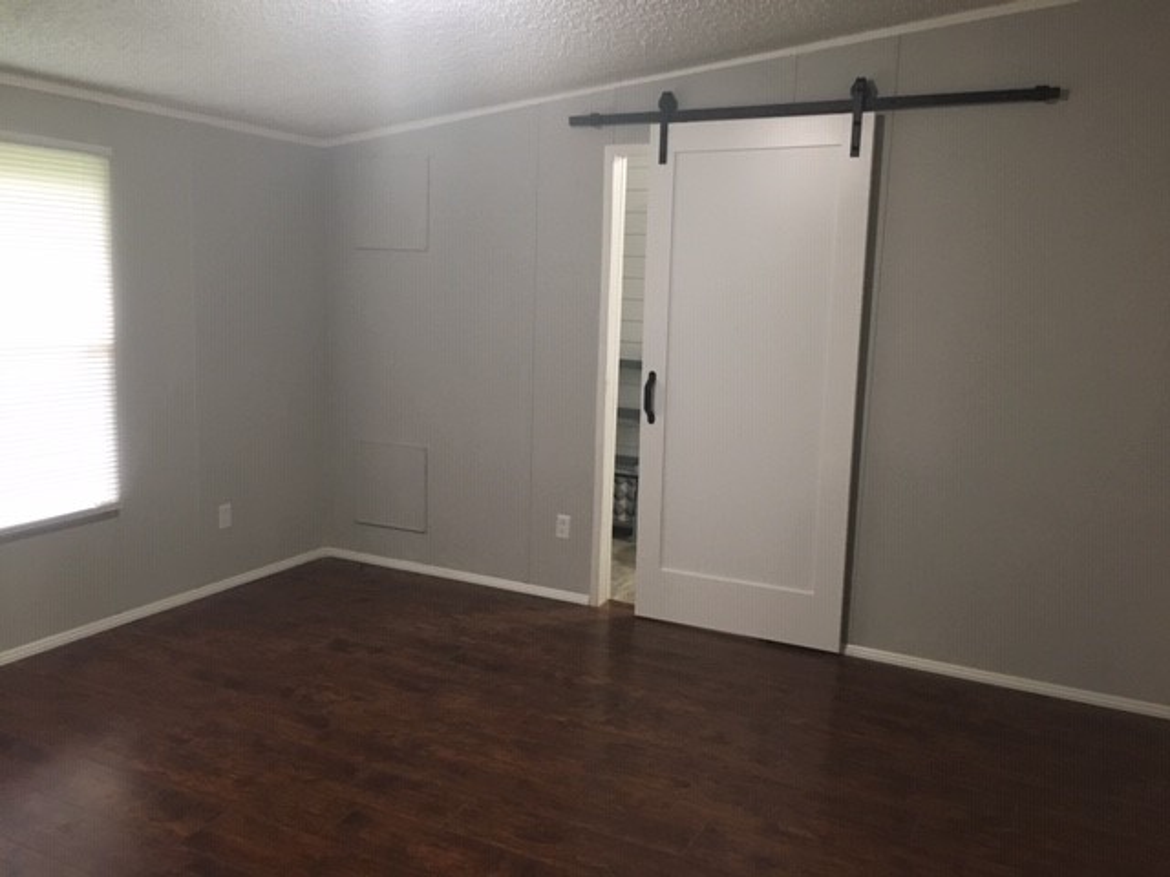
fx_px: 980
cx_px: 585
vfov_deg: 48.2
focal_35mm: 29
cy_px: 438
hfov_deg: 61.7
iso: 200
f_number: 2.2
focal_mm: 4.15
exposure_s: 1/30
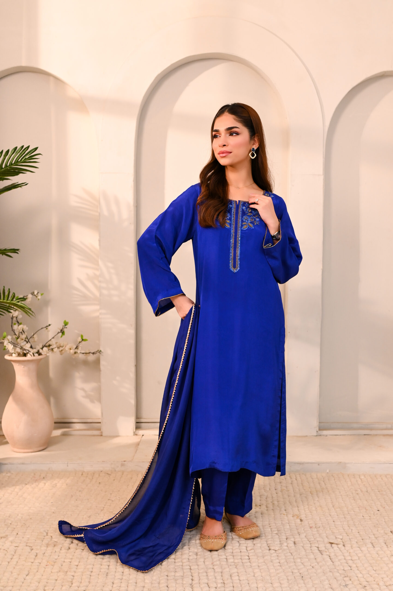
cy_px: 296
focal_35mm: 35
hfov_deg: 37.8
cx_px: 196
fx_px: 574
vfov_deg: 54.5
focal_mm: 35
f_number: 4.5
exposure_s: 1/160
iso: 800
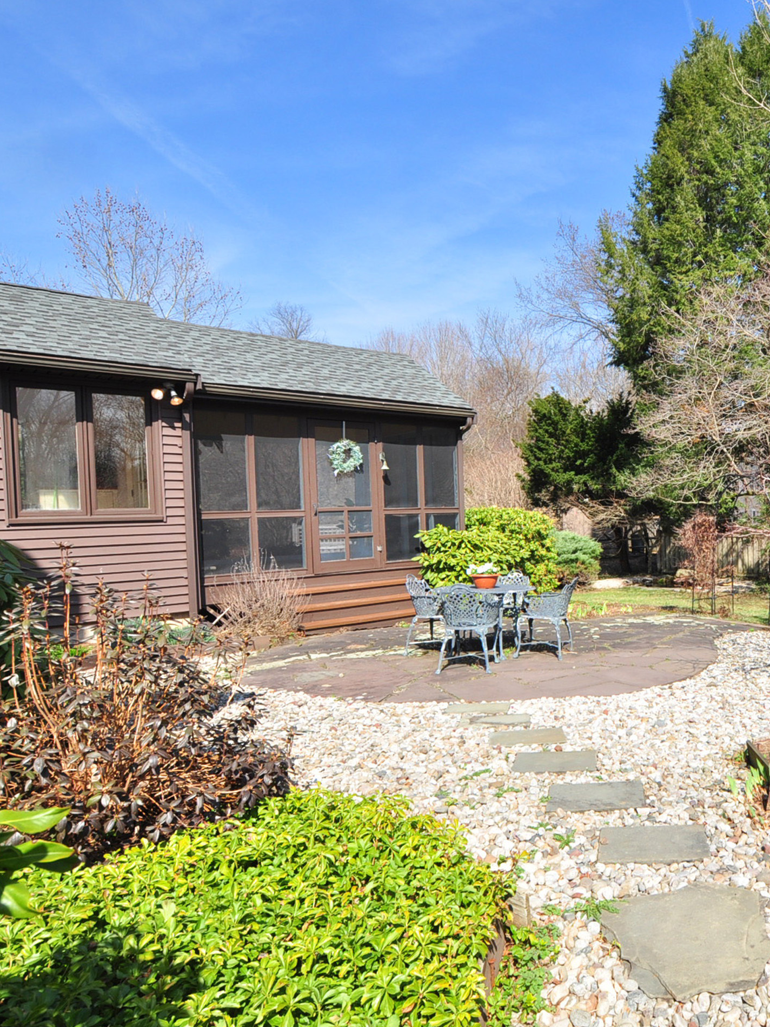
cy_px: 520
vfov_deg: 76.4
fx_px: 653
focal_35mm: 22
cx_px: 660
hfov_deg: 54.9
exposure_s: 1/200
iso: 200
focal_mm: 10
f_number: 9
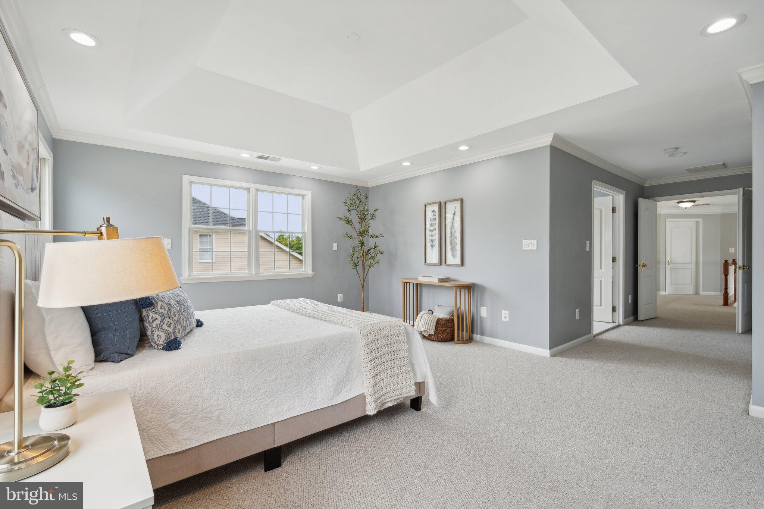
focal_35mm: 16
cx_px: 382
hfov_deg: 96.7
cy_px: 254
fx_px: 340
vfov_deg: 73.7
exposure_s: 1/40
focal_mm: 16
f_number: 8
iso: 200
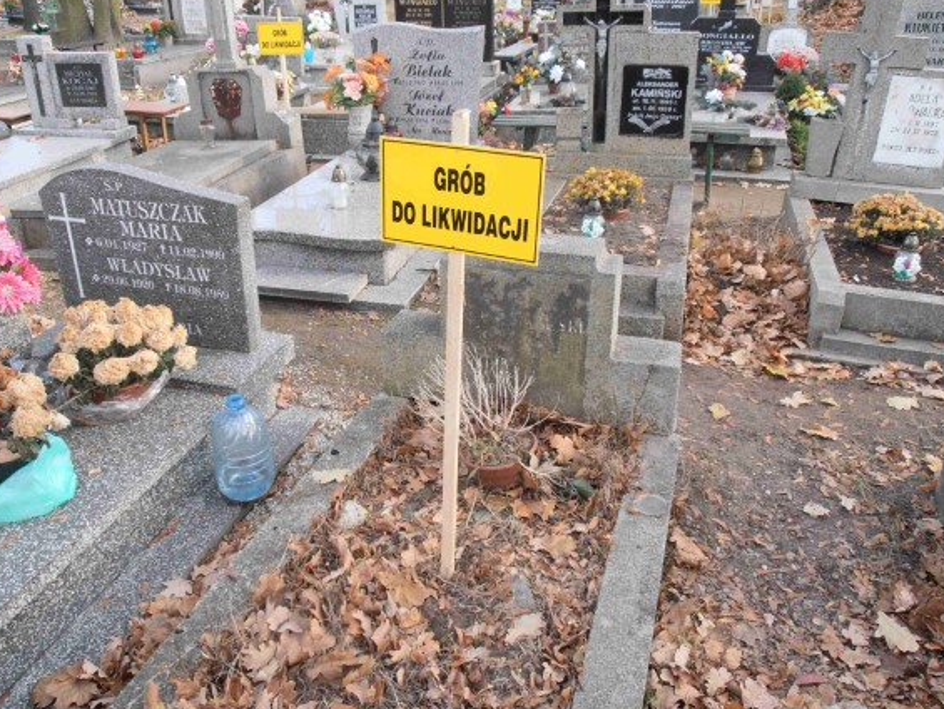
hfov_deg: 53.9
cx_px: 431
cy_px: 309
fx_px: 927
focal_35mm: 34
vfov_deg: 41.7
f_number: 3.5
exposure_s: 1/100
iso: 80
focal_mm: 5.25
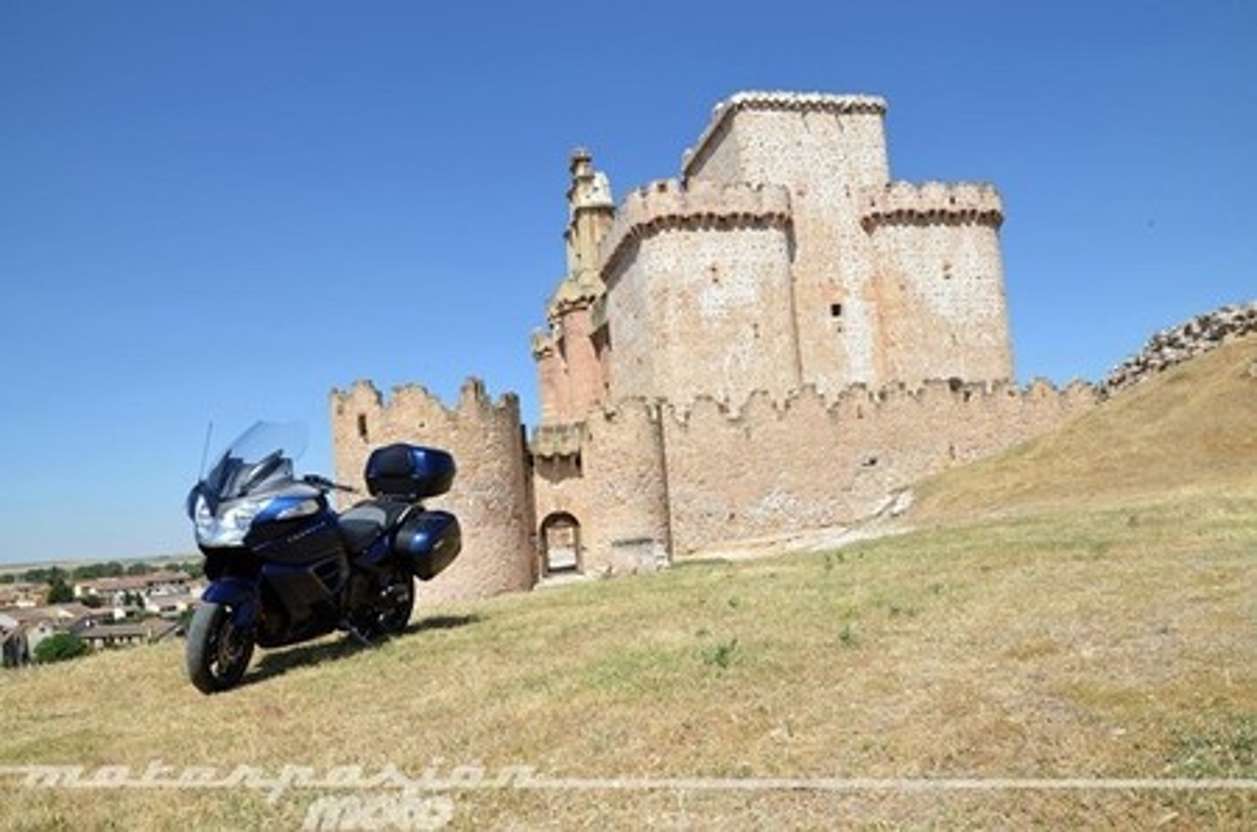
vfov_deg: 47.7
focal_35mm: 27
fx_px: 941
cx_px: 628
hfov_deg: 67.5
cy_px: 416
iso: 100
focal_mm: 18
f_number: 9
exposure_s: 1/320
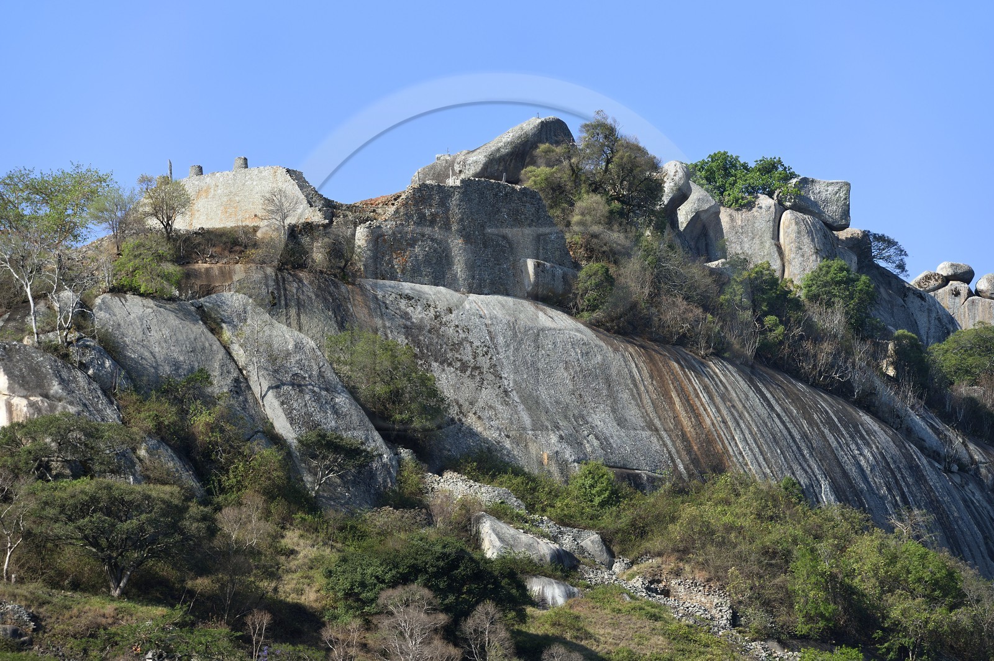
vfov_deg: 6.9
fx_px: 5518
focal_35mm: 200
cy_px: 330
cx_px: 497
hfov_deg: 10.3
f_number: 9
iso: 200
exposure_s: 1/320
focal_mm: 200
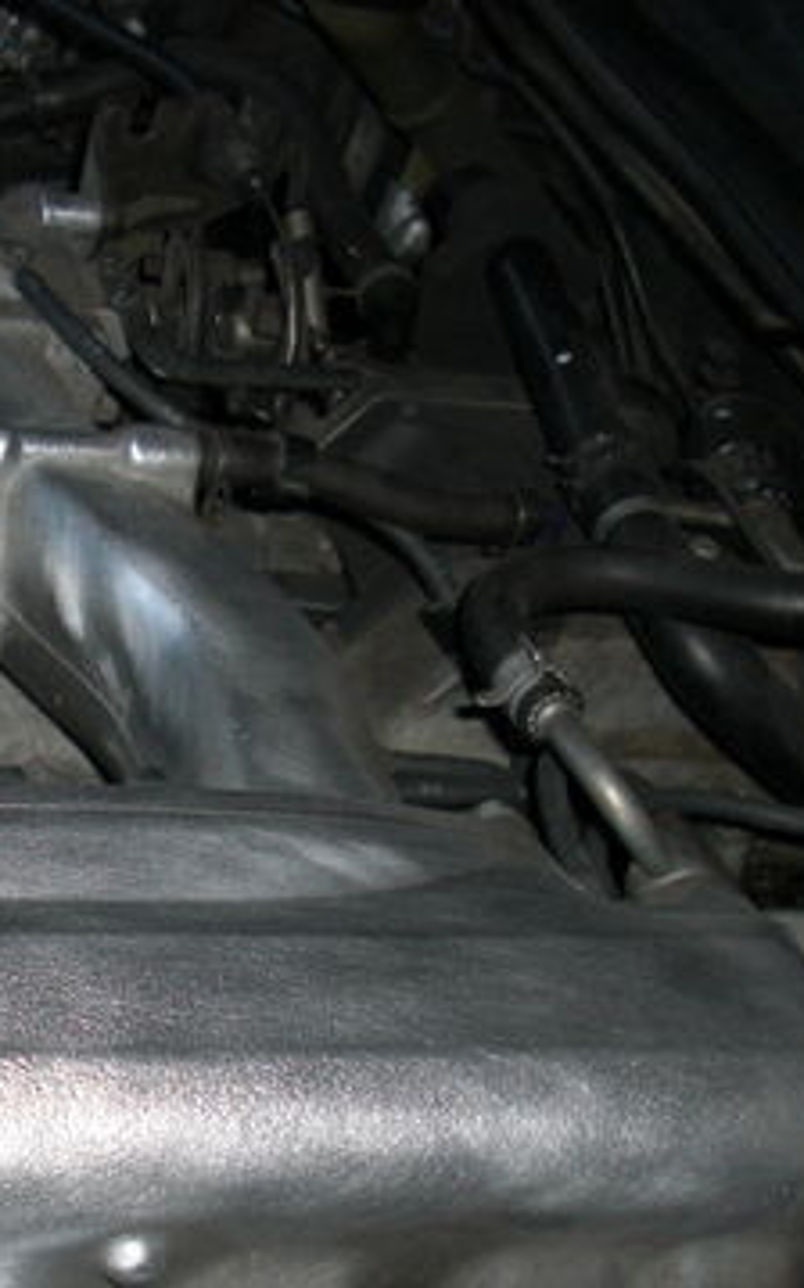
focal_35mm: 68
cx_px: -7
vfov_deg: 30.1
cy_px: 804
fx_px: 2387
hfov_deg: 18.6
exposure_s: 1/60
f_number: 2.8
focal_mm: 6.3
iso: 200
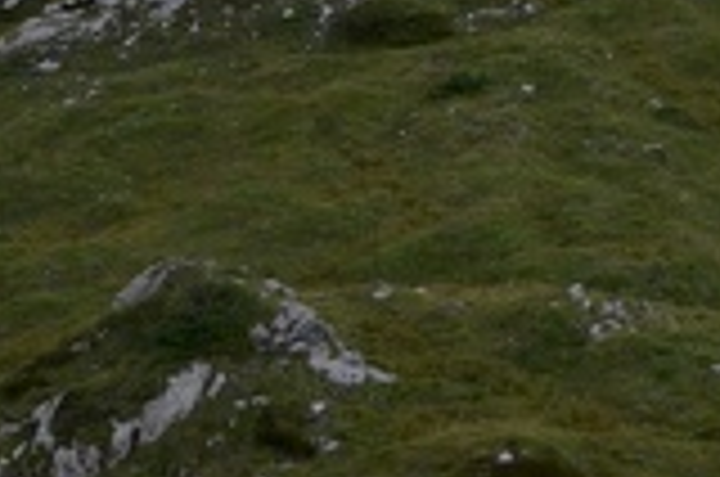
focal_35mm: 134
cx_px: 1552
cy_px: -544
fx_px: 2675
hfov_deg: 12.8
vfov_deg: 9.4
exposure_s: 1/160
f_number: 9
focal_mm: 18
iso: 100
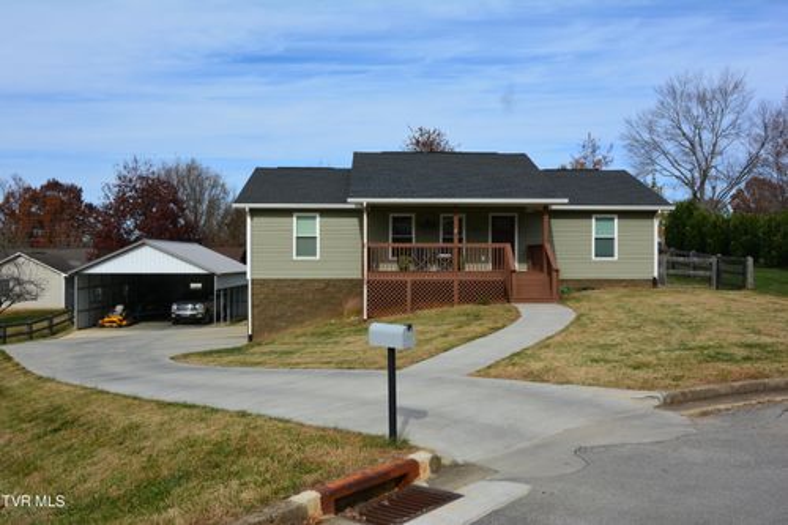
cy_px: 262
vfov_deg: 43.6
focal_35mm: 30
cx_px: 394
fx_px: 656
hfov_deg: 61.9
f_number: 11
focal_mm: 20
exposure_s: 1/125
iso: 100
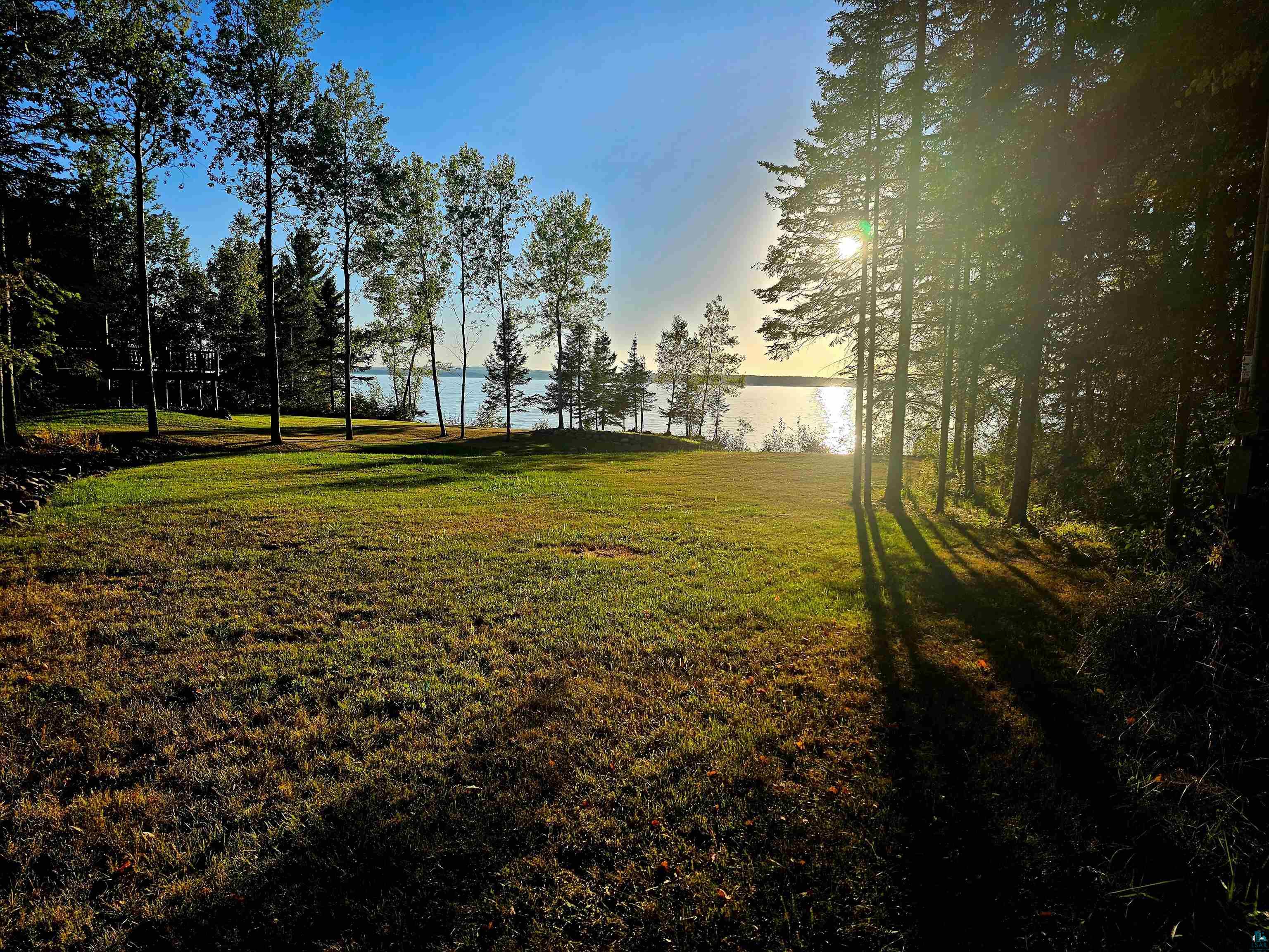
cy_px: 476
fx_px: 843
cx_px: 634
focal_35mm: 23
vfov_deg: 58.9
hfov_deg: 73.9
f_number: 1.7
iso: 10
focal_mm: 6.3
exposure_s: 1/909
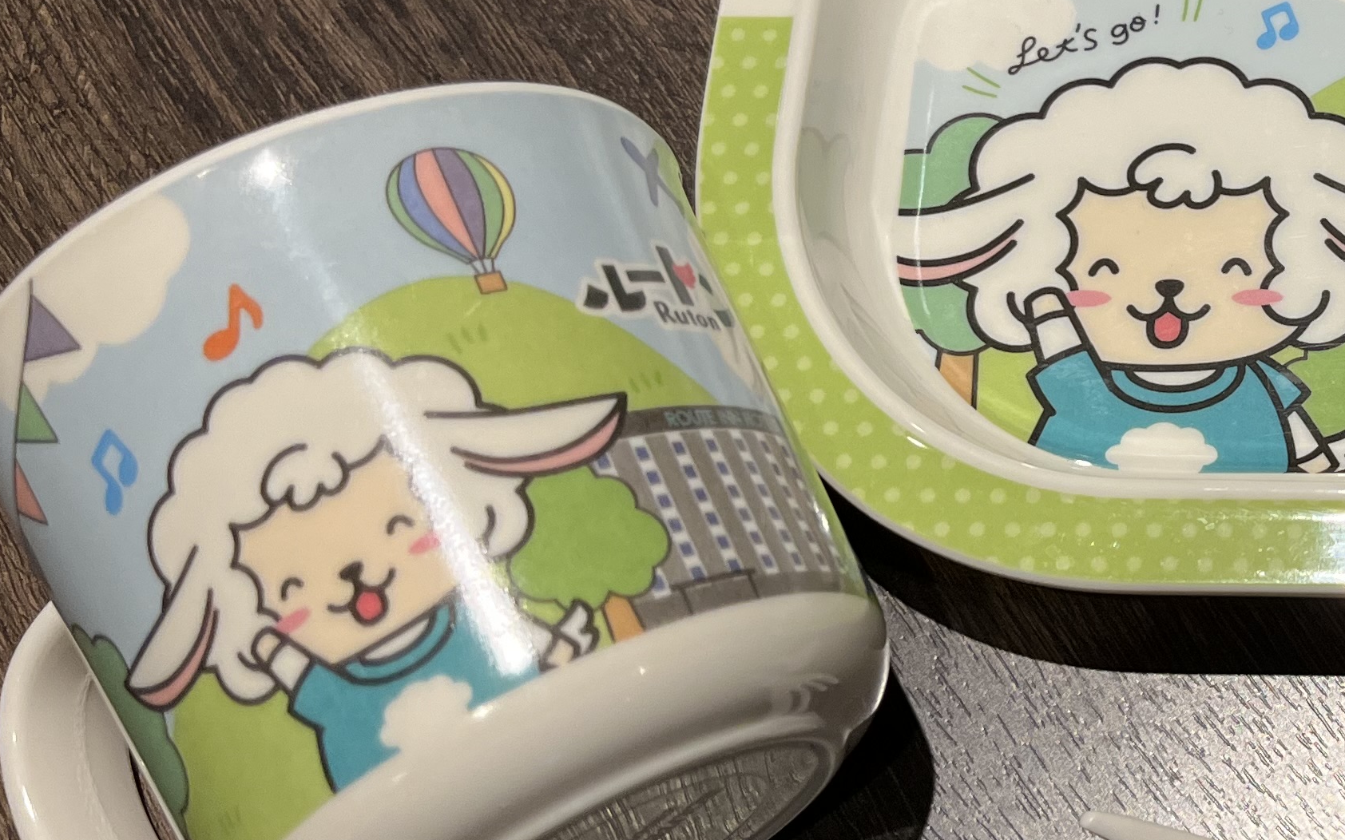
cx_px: 1504
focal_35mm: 66
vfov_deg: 19.7
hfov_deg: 28.1
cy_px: 309
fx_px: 2419
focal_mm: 5.1
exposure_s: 1/100
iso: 125
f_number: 1.6
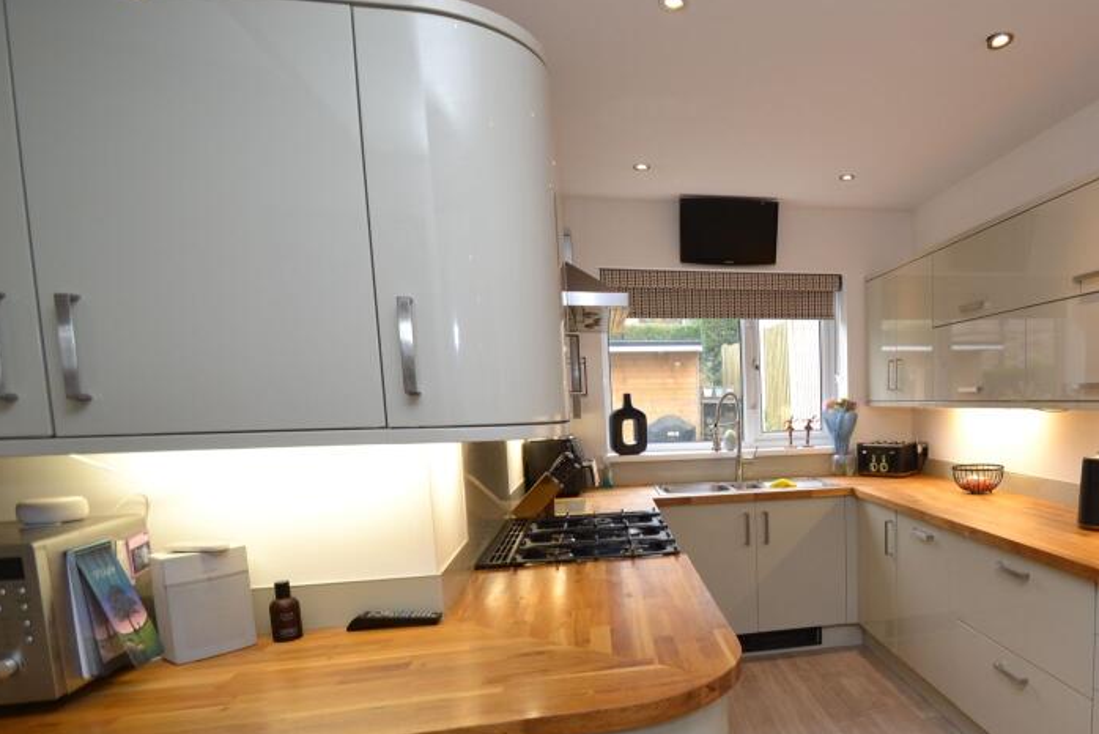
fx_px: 672
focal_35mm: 22
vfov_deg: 56.3
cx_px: 797
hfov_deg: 74.1
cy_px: 478
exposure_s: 1/60
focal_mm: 10
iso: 400
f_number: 3.5
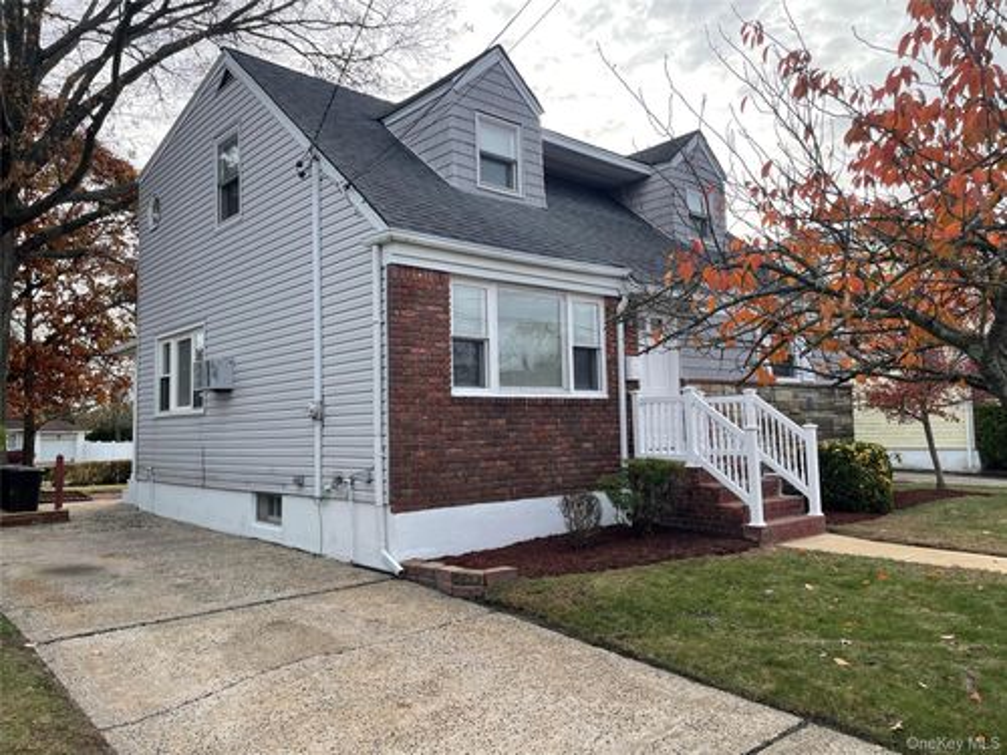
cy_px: 378
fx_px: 756
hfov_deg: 67.3
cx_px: 504
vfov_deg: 53.1
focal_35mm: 26
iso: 32
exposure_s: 1/972
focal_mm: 4.2
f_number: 1.6
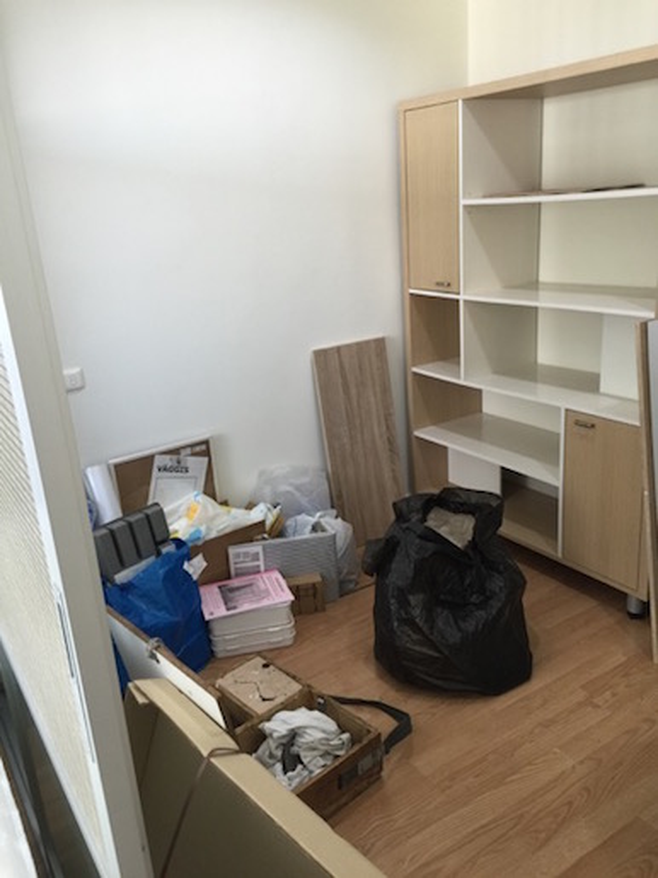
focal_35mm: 29
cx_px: 329
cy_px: 439
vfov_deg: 61.7
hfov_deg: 48.2
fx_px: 735
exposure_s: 1/15
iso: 32
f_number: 2.2
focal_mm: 4.15
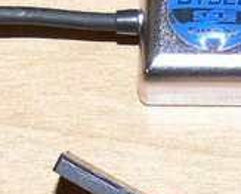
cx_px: 167
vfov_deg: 7.3
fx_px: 1501
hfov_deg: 9.2
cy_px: 235
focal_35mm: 210
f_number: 4
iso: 100
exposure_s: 1/30
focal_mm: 8.1
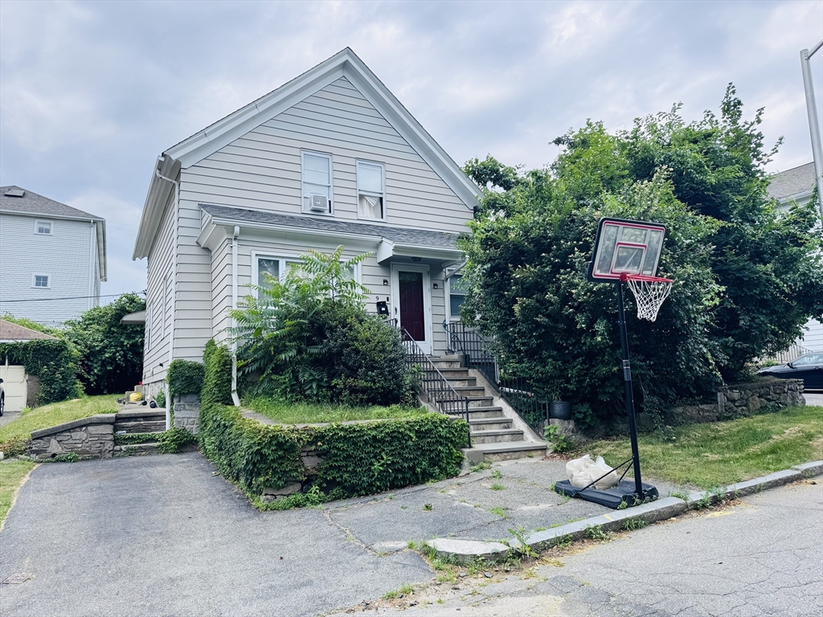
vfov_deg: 56.8
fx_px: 571
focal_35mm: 24
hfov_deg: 71.6
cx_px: 412
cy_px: 308
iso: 80
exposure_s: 1/1261
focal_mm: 6.76
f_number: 1.78
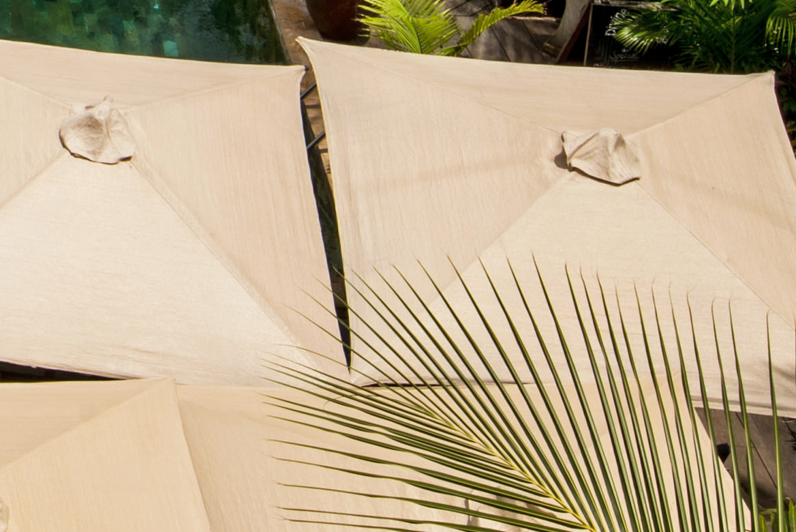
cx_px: -408
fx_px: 2278
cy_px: -311
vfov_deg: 12.5
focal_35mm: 103
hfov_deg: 17.7
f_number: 14
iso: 100
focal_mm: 20
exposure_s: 1/250
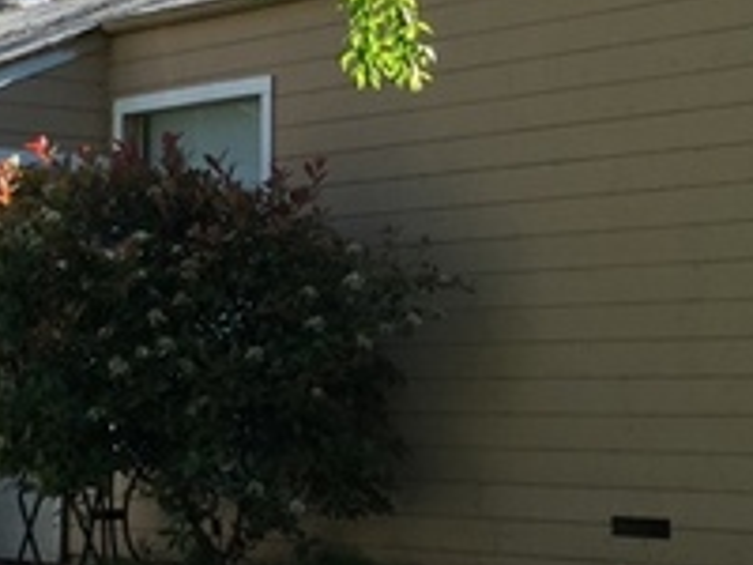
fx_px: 2523
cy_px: 309
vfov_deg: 12.8
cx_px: 478
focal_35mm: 116
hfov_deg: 16.9
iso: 32
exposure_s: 1/659
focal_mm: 4.15
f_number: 2.2
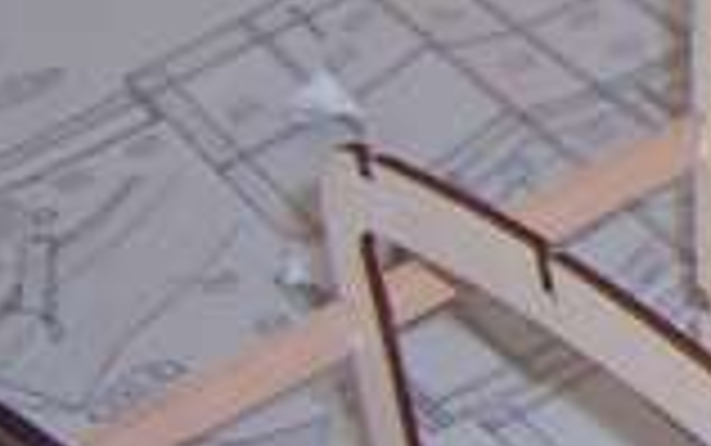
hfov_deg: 10.5
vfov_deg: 7.4
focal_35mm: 177
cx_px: 1606
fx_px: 3432
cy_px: -23
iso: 80
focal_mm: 5.5
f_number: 2.8
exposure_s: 1/60
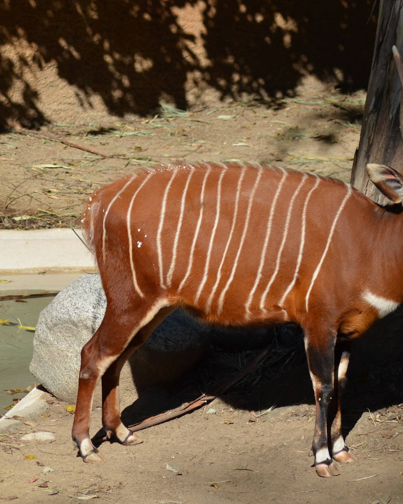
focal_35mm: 383
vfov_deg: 5.1
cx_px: 347
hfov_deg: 4.0
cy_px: 252
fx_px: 5713
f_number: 5.6
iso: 400
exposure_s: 1/2000
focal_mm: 180
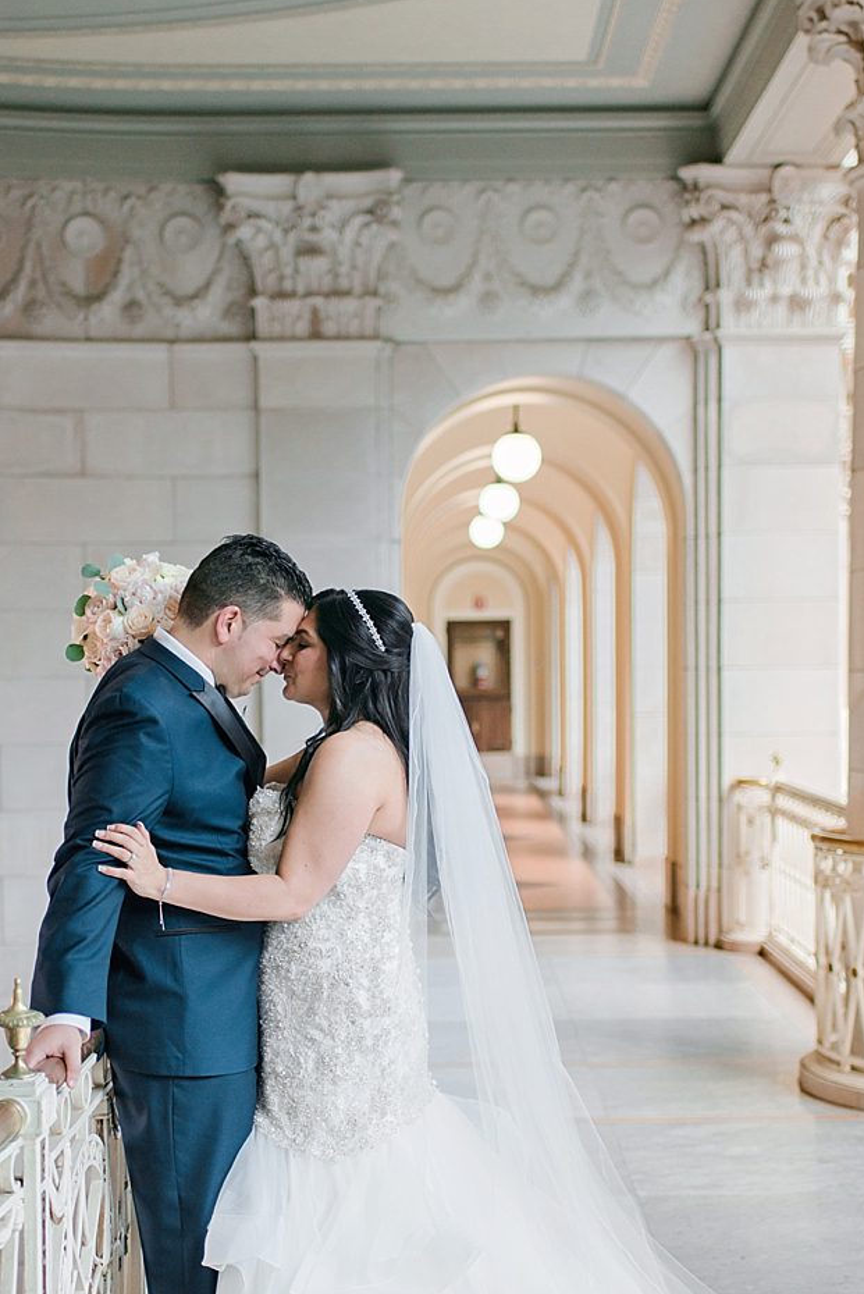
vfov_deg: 37.4
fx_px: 1906
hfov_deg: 25.5
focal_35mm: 53
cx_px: 398
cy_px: 750
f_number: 1.8
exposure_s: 1/400
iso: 500
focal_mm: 35
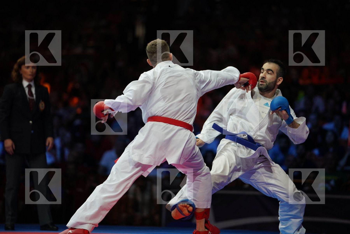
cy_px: 117
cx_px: 175
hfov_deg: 10.3
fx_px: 1944
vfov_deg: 6.9
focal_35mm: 200
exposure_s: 1/1000
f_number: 2.8
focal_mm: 200
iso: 1000
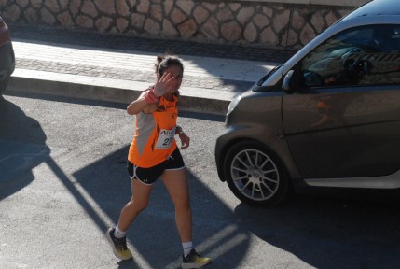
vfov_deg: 9.4
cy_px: 113
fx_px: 1637
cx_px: 151
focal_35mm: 147
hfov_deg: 13.9
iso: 1000
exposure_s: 1/2000
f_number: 8
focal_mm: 70
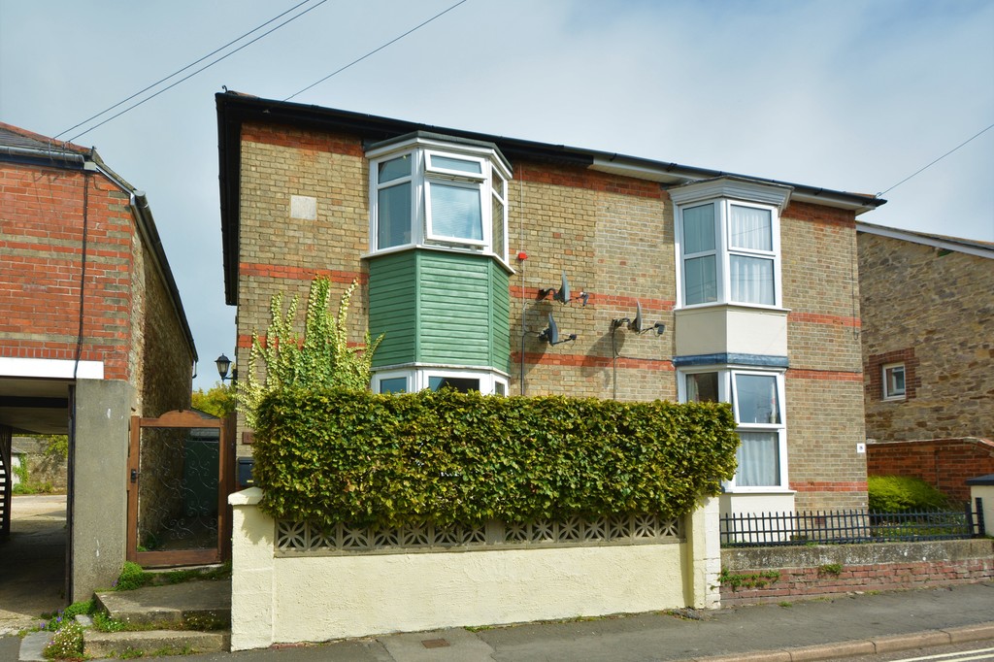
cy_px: 331
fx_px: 414
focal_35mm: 15
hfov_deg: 100.4
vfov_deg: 77.3
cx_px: 497
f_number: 8
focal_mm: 10
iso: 100
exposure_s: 1/400
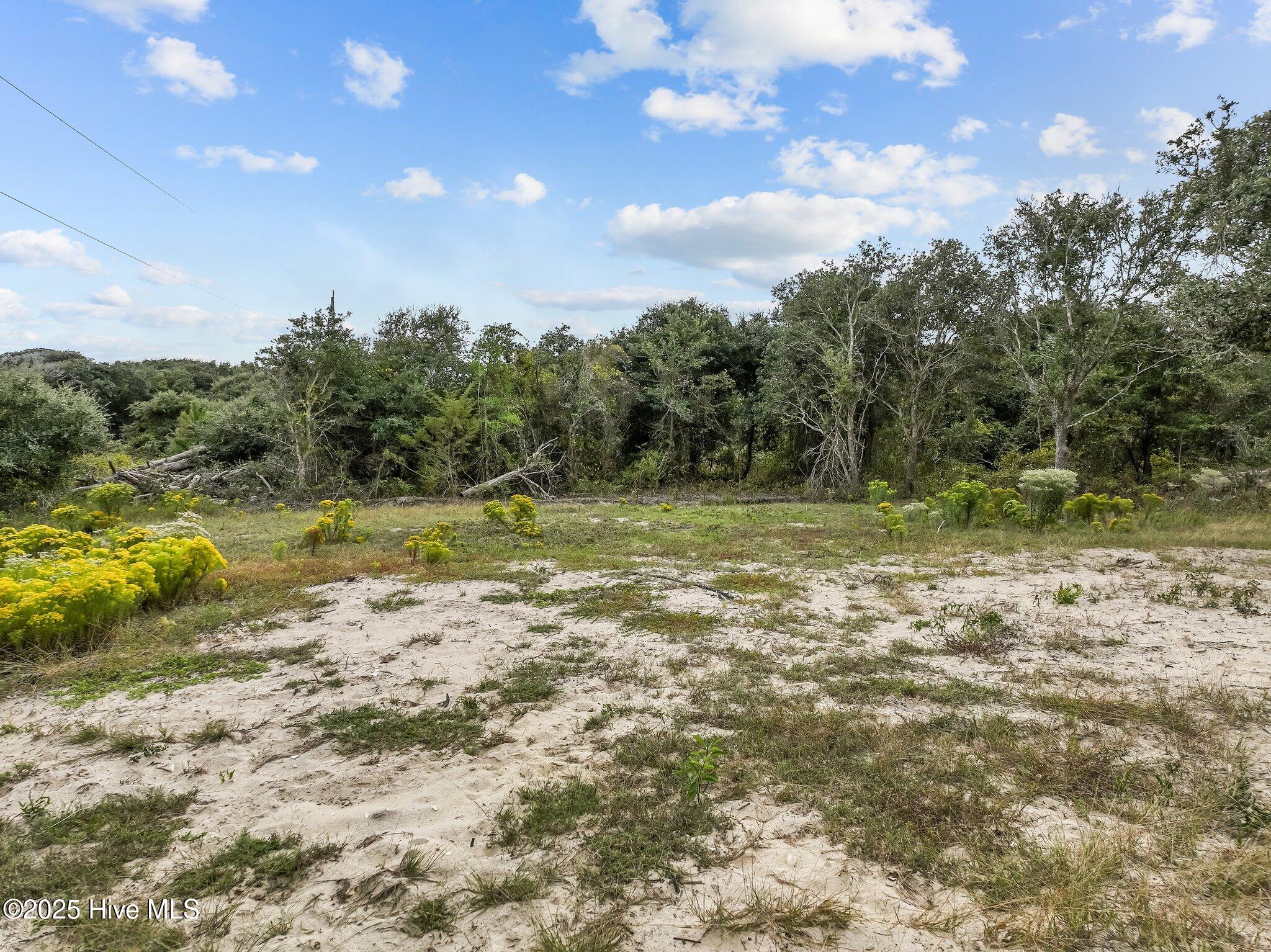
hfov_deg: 71.6
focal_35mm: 24
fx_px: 881
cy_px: 476
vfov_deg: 56.8
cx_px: 636
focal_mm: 12.29
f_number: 2.8
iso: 180
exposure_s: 1/5000
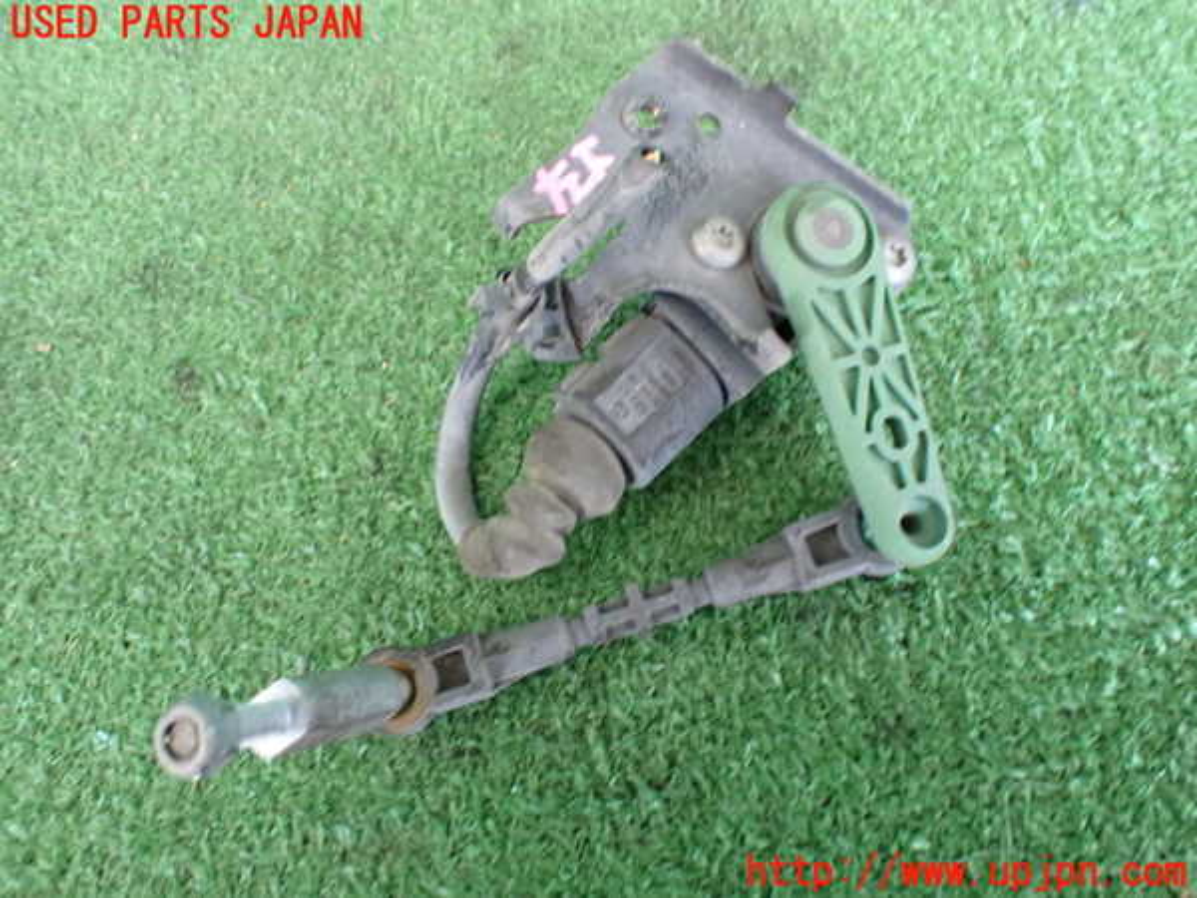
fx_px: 1037
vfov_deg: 46.8
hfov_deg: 60.0
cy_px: 449
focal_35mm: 30
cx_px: 598
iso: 800
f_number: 2.3
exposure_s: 1/40
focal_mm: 5.4
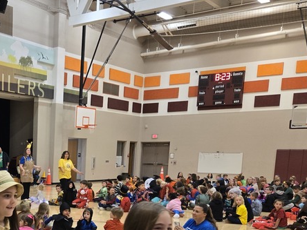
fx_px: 470
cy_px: 216
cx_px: 2
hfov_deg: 33.2
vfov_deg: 26.4
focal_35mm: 53
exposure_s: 1/120
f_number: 1.8
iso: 250
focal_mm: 5.4
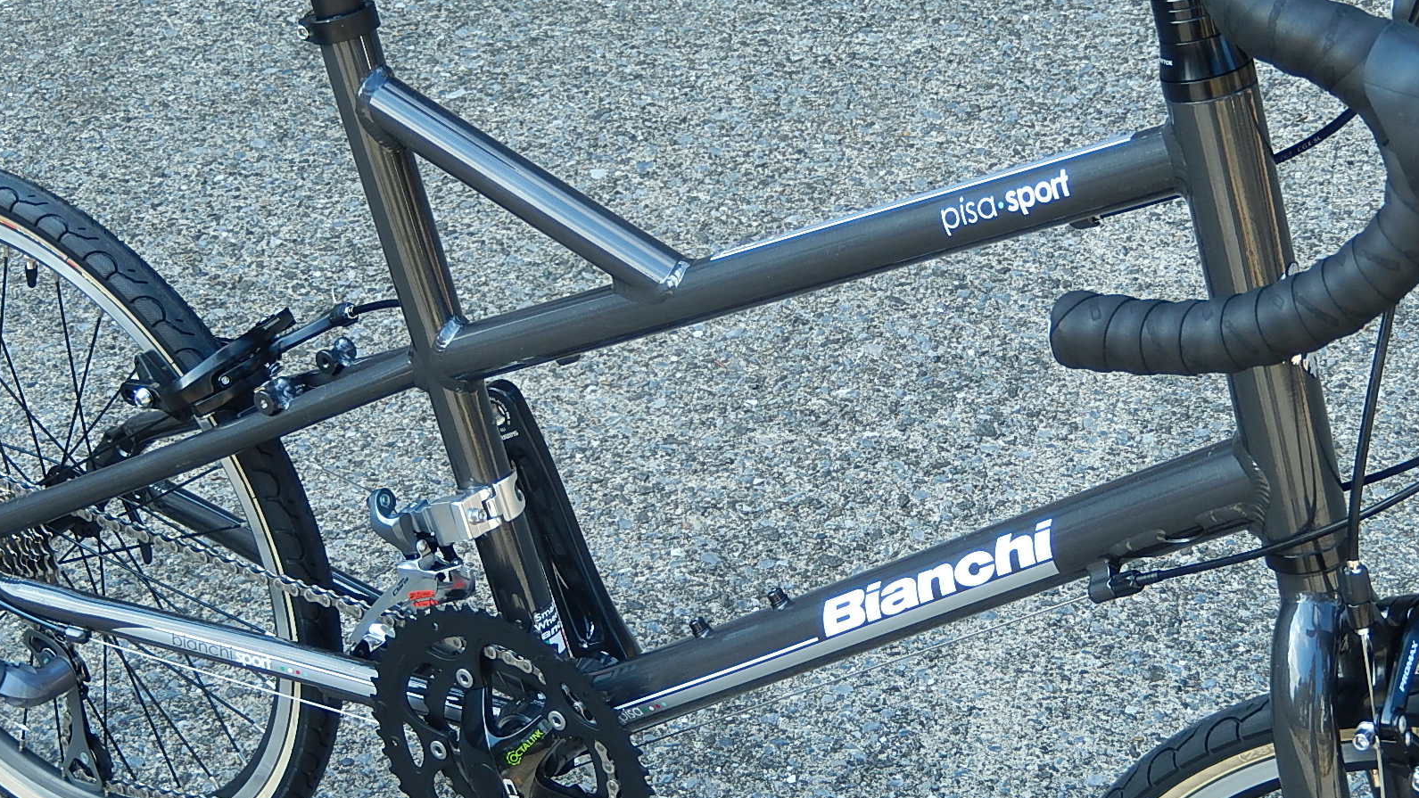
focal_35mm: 80
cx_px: 710
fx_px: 3010
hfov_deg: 26.5
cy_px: 405
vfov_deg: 15.1
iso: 125
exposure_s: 1/80
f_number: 4.9
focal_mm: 13.1
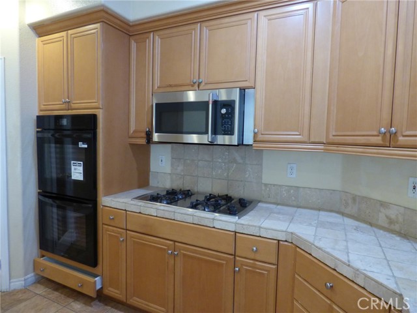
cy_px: 156
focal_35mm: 20
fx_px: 241
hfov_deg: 81.7
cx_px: 208
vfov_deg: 66.0
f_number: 2.8
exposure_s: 1/25
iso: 400
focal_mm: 3.58
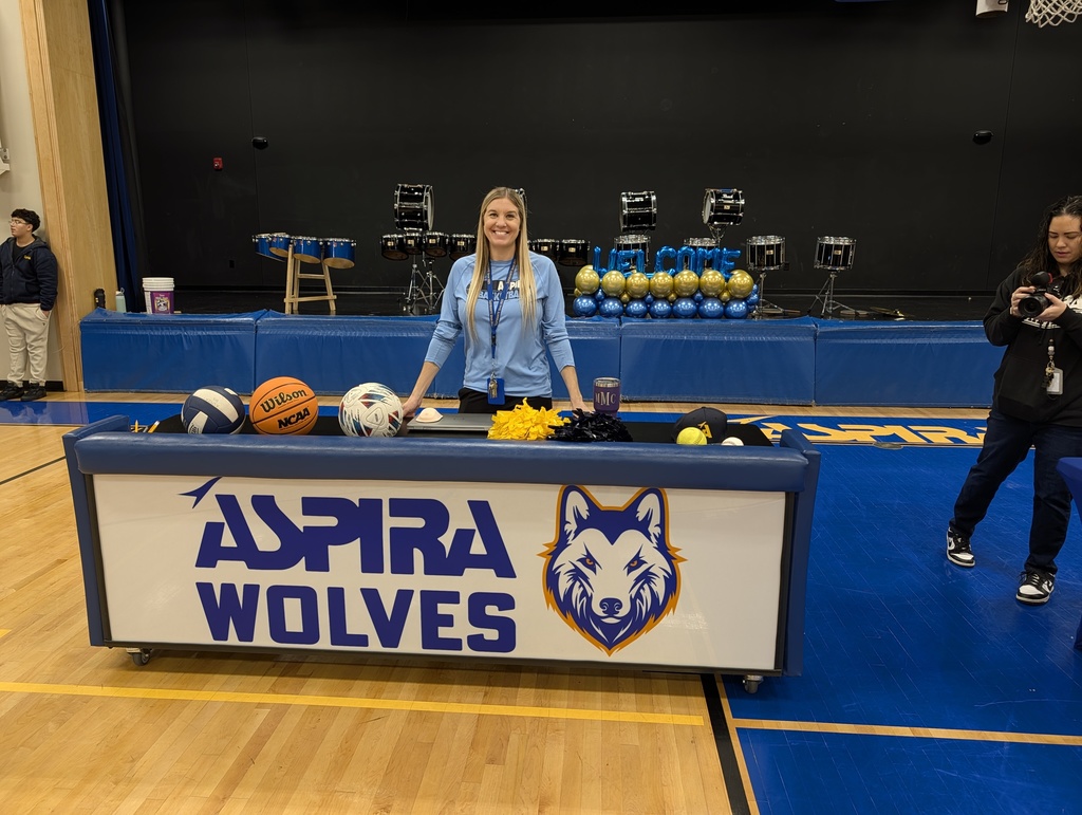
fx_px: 751
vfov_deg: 56.9
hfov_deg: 71.5
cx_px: 541
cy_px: 408
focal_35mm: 24
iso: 48
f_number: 1.68
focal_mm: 6.9
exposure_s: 1/45.1
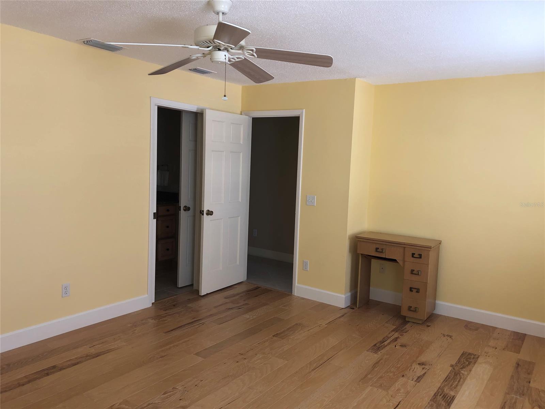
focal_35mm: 28
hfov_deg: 63.4
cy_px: 204
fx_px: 441
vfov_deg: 49.7
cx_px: 272
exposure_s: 1/16
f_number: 1.8
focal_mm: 3.99
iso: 25
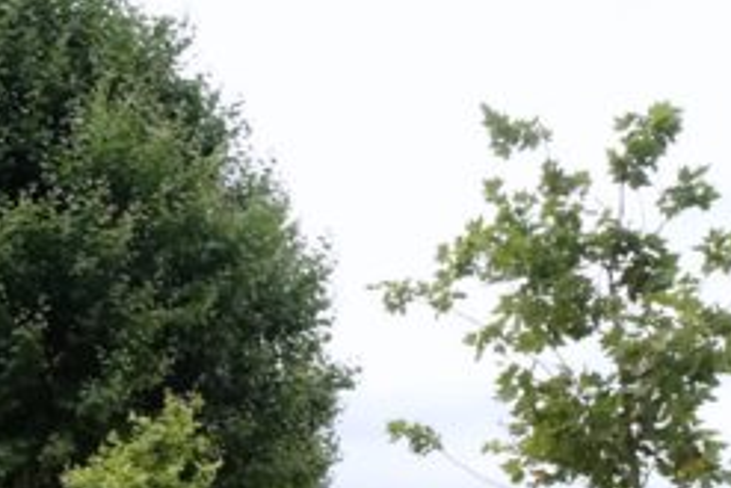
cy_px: 612
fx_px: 1422
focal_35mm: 70
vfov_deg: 18.3
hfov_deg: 26.2
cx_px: -107
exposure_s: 1/500
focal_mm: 8.8
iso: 2000
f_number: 5.6
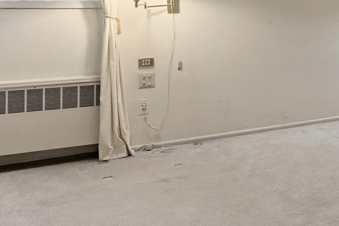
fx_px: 443
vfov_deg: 27.3
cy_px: 8
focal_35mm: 47
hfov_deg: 36.6
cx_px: 356
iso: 250
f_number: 9
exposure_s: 1/13
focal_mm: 16
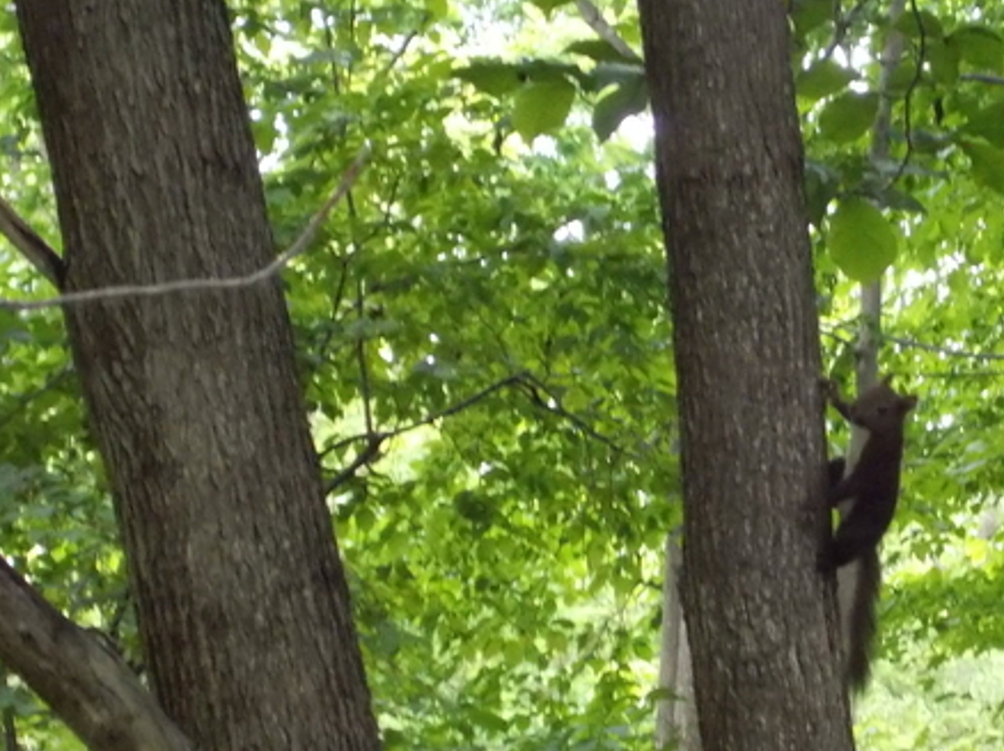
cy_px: 476
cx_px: 811
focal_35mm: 181
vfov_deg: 8.2
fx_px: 5247
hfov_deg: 10.9
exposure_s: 1/60
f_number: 5.5
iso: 800
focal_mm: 17.6
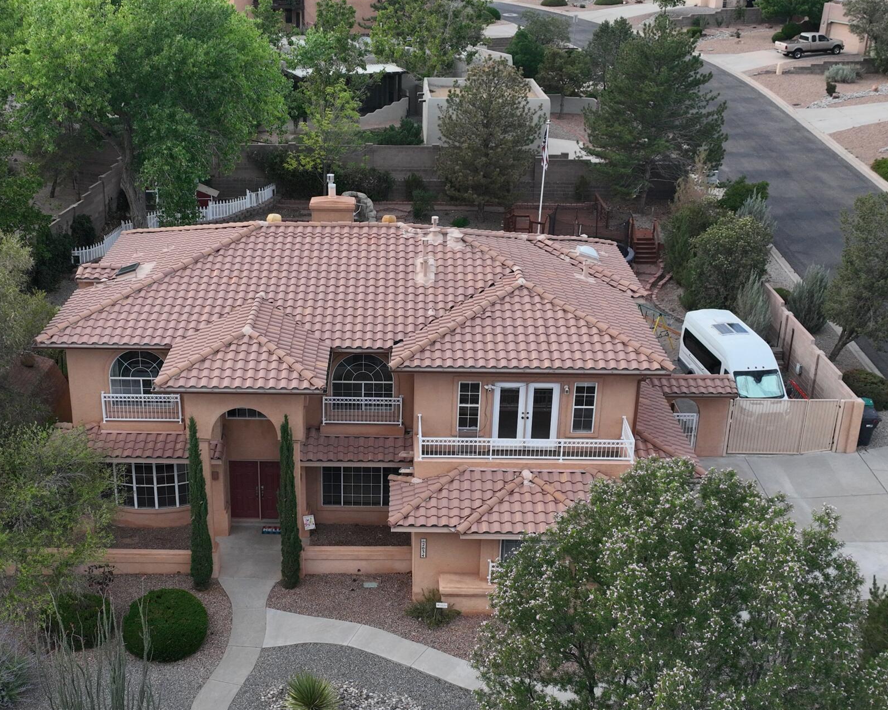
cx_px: 368
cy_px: 413
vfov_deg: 34.1
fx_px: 1156
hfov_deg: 41.9
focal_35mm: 44
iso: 100
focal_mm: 12.29
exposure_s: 1/2000
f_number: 2.8
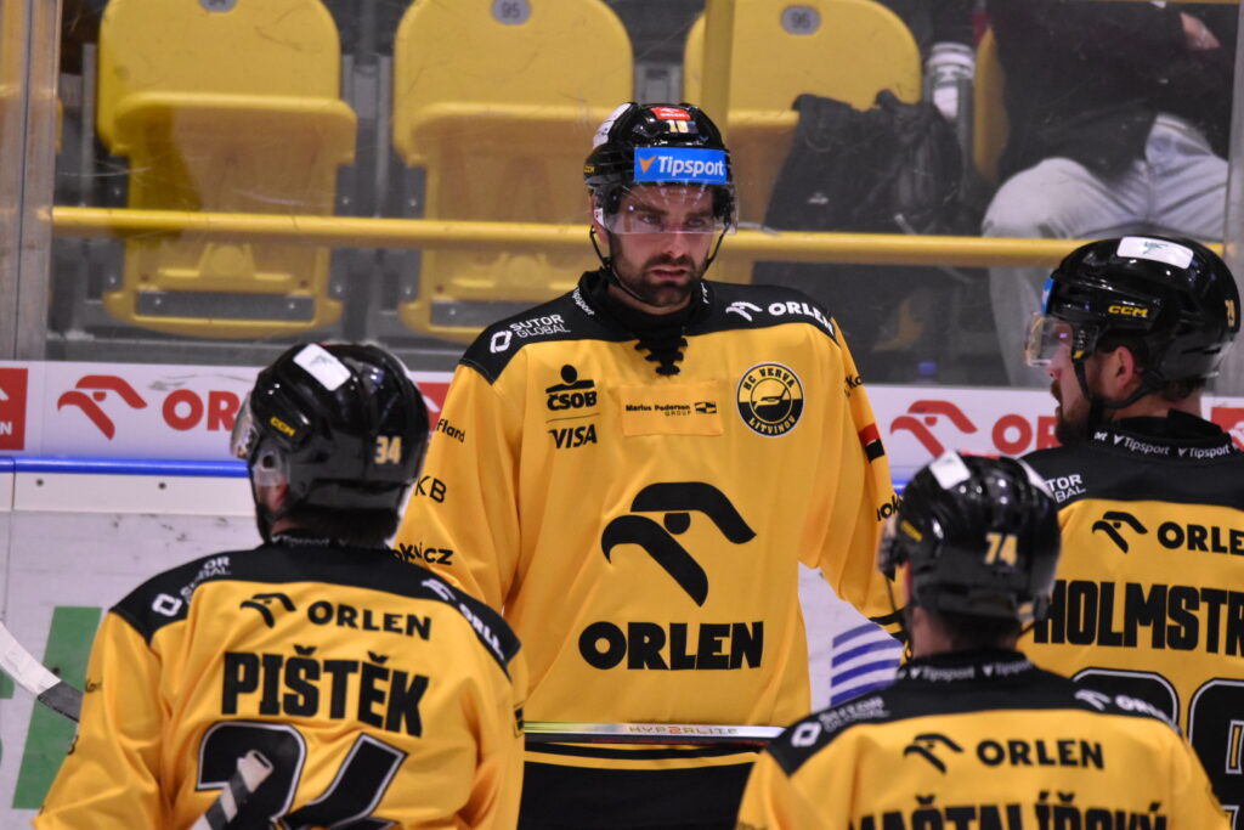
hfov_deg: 3.4
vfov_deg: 2.3
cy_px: 415
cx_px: 622
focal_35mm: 600
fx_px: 20735
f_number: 6.3
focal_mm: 400
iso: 4000
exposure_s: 1/640
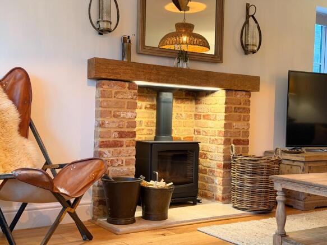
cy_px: 122
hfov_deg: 39.7
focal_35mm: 48
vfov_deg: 30.3
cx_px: 164
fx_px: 453
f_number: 1.78
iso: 200
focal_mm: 6.76
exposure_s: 1/33
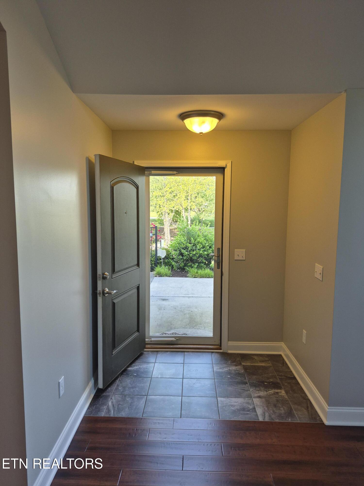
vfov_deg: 73.9
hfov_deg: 58.9
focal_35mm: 23
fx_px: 322
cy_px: 243
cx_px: 182
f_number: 1.8
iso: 64
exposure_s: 1/120
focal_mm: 5.4
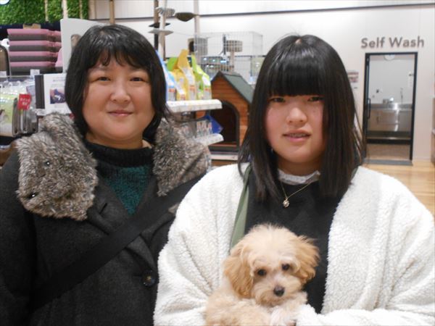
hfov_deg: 47.9
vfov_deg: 36.8
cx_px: 218
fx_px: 490
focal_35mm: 39
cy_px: 163
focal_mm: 6.7
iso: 400
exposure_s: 1/30
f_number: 3.9
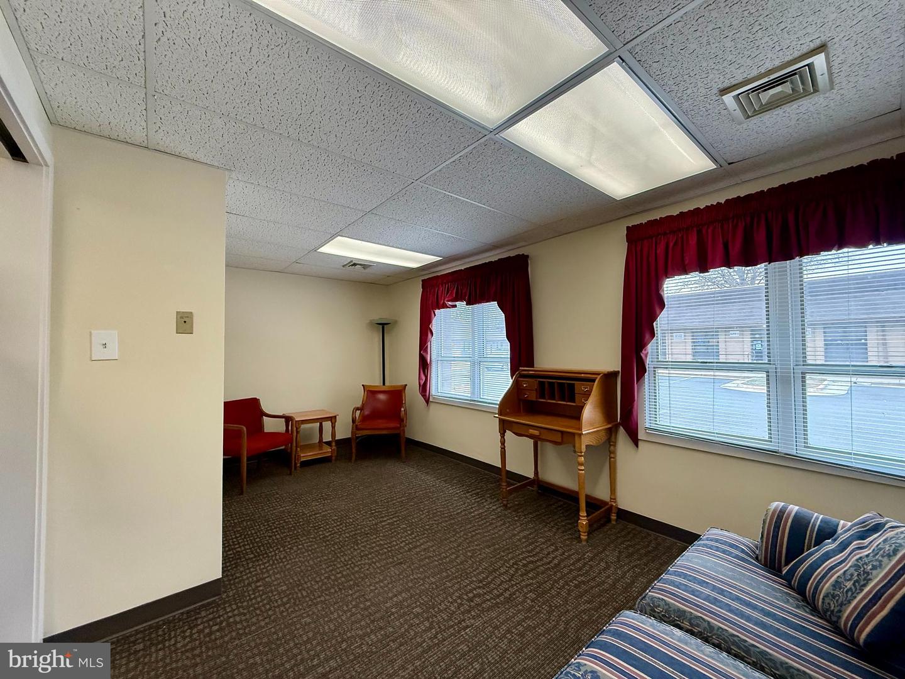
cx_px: 452
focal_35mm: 14
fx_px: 366
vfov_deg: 85.7
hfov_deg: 102.1
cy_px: 340
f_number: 2.2
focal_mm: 2.22
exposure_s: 1/120
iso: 400
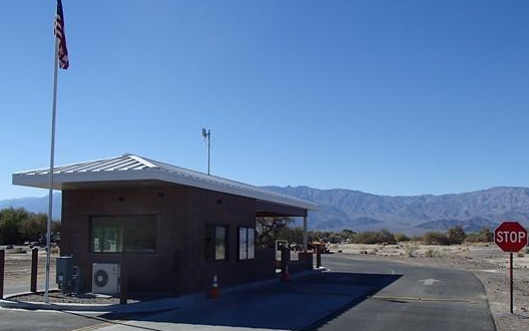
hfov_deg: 54.0
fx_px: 519
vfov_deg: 35.2
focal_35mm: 36
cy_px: 197
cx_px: 271
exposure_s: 1/200
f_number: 11
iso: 100
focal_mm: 5
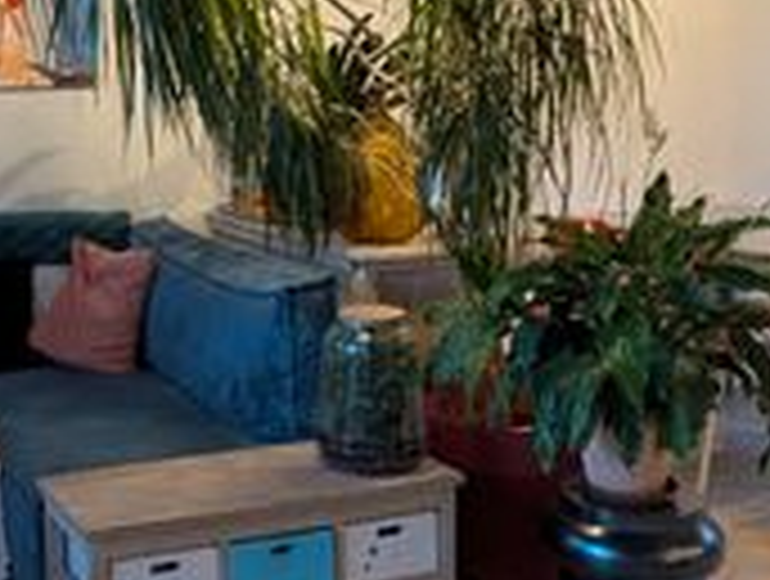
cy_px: 166
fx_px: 1248
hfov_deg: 32.9
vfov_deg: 26.0
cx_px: 108
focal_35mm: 56
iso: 521
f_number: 2.2
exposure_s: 1/23.8
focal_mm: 2.35
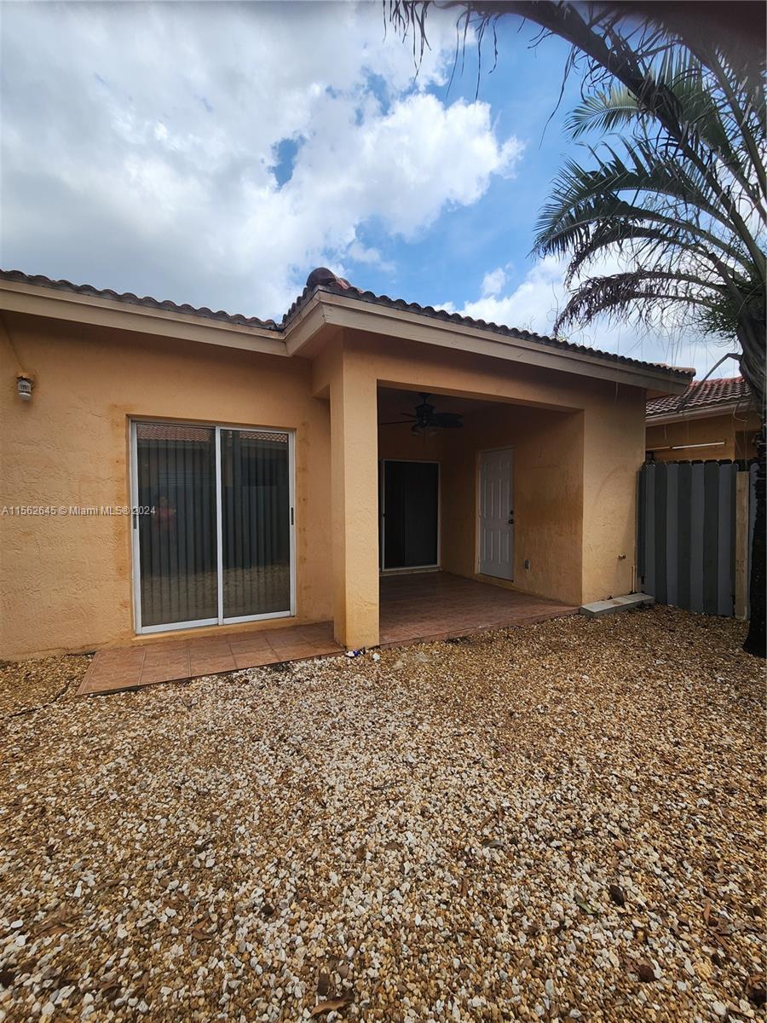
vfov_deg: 106.2
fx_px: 384
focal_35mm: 13
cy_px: 512
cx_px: 384
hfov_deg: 89.9
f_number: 2.2
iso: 50
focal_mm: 2.2
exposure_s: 1/2032
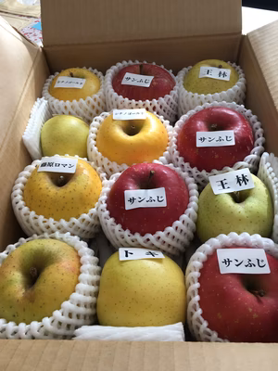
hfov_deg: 48.2
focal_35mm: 29
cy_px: 186
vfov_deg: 61.7
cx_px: 139
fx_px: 311
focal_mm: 4.15
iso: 32
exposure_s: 1/120
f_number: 2.2
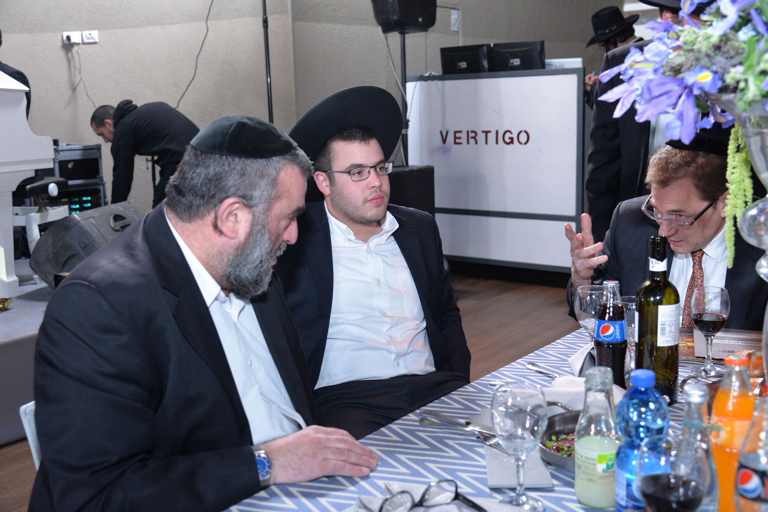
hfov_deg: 50.7
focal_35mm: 38
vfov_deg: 35.1
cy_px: 256
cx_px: 384
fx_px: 811
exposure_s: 1/160
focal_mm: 38
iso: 1600
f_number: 5
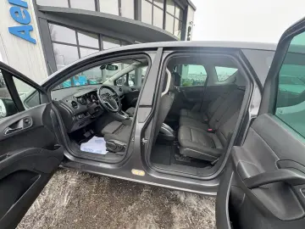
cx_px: 152
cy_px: 114
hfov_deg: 102.1
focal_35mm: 14
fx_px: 123
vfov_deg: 85.7
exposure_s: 1/99
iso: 64
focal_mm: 2.22
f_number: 2.2
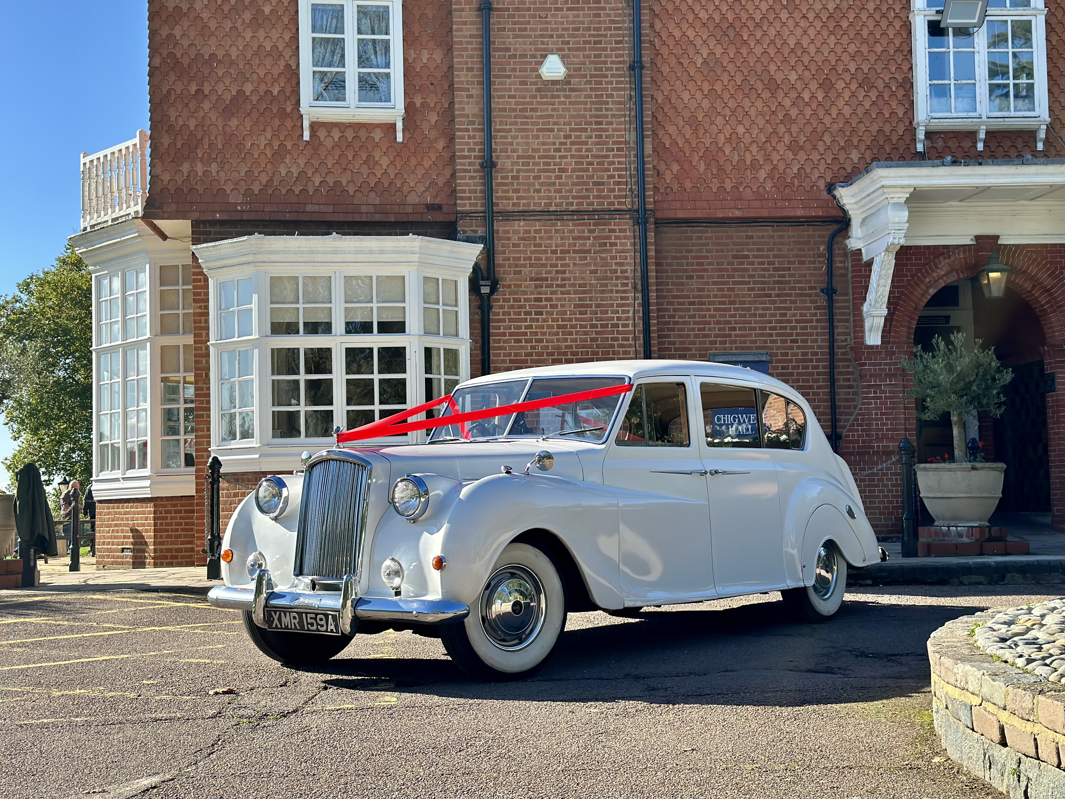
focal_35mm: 48
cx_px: 532
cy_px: 400
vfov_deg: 30.3
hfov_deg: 39.7
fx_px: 1477
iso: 100
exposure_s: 1/2597
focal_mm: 6.86
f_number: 1.78
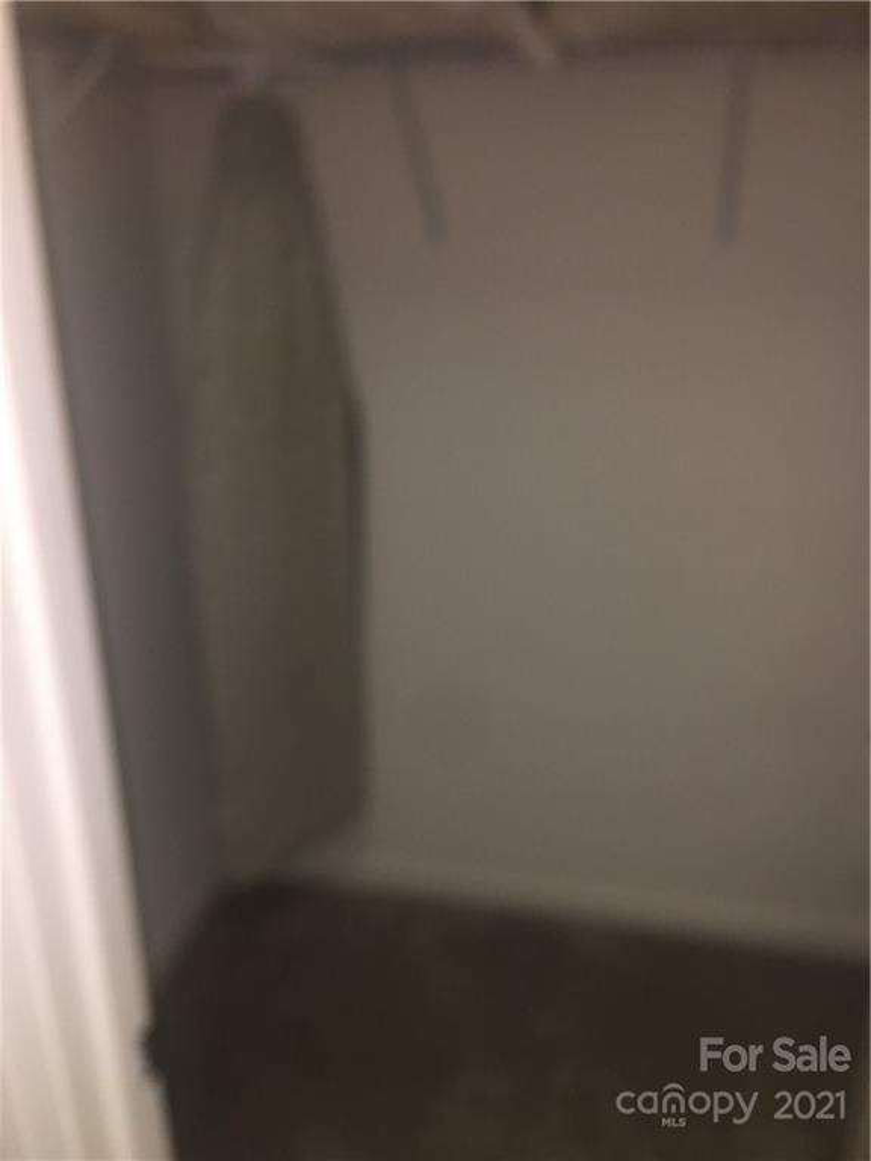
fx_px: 973
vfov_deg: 61.7
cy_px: 580
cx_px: 436
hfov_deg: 48.2
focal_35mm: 29
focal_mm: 4.15
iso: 40
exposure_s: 1/20
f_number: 2.2
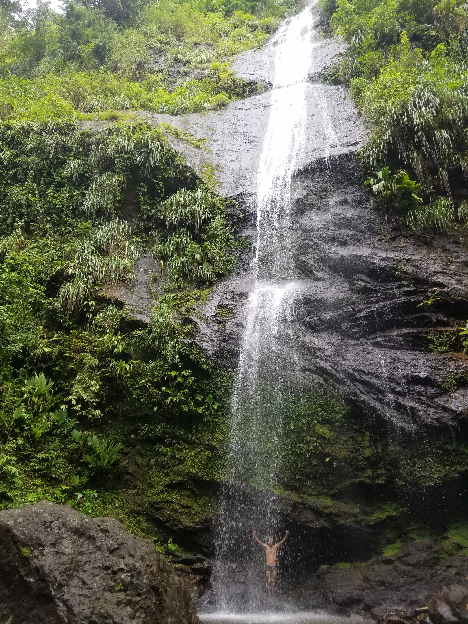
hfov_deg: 53.1
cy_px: 312
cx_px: 234
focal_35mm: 26
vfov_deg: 67.3
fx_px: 469
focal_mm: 4.2
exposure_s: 1/281
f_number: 1.7
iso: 50
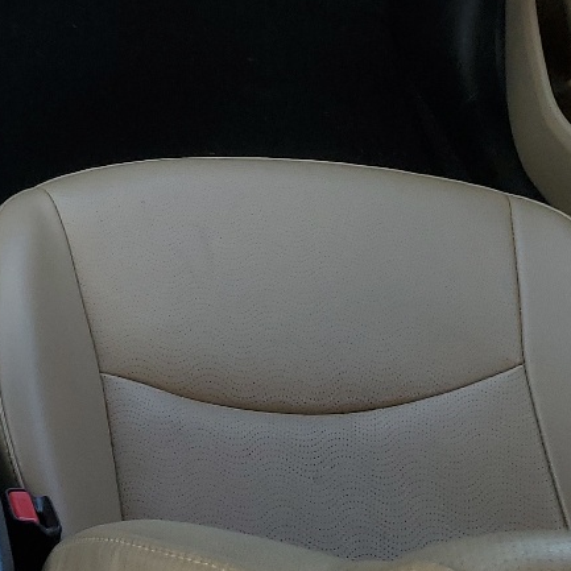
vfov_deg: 20.1
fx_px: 1586
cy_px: 80
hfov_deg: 18.9
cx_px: -166
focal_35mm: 85
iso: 50
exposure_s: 1/400
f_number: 1.5
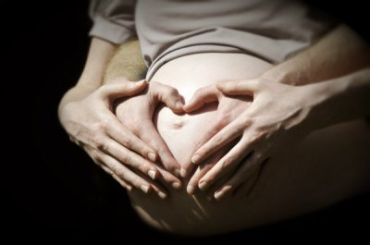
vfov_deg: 8.7
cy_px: 122
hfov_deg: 13.1
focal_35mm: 158
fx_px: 1616
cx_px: 185
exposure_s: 1/800
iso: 125
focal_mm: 105
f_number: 5.6
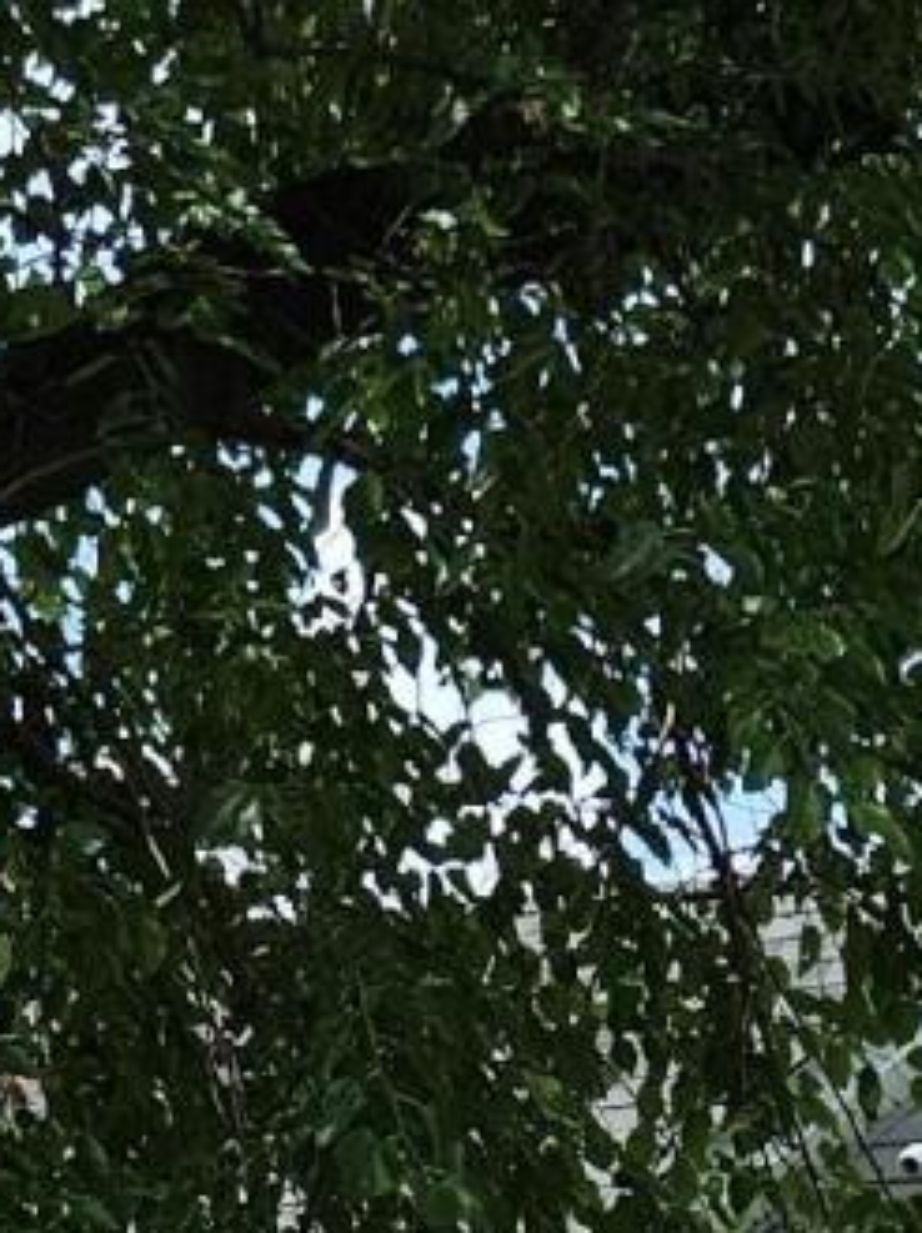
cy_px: 3144
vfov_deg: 11.3
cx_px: 120
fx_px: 4982
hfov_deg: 10.5
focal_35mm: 140
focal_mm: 5.4
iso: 40
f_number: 1.8
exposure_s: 1/1258
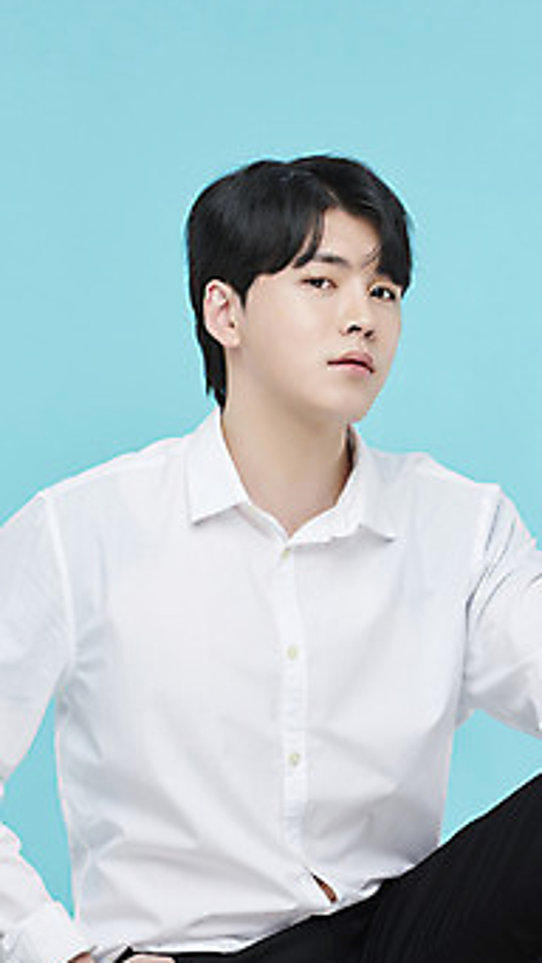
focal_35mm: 150
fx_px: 3830
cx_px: 241
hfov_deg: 8.1
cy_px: 438
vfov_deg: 14.3
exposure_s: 1/125
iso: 64
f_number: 8
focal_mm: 122
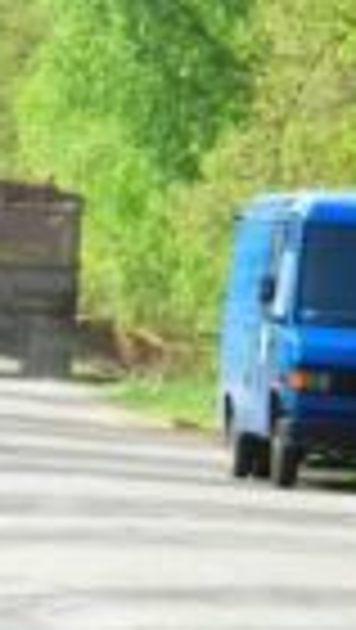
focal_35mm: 506
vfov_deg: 4.3
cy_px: 380
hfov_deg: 2.4
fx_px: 8471
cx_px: 27
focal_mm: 23.1
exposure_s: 1/500
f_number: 5
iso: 160
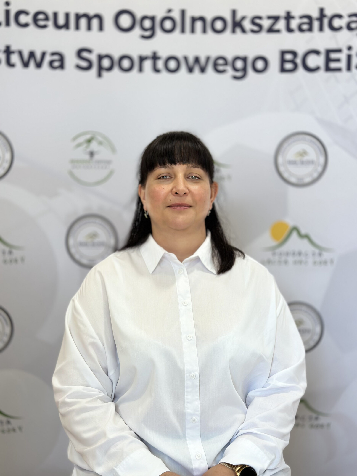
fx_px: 660
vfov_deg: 39.7
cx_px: 178
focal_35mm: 48
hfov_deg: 30.3
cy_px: 238
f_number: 1.78
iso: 80
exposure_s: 1/100
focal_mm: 6.86
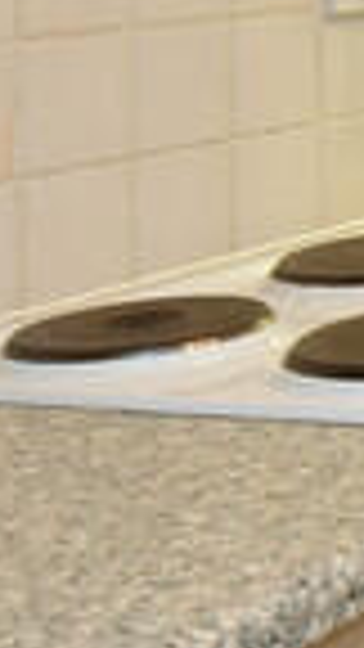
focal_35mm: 104
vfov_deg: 19.4
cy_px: -117
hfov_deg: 8.5
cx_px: 1272
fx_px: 1785
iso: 200
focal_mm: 14
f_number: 8
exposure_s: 1/25
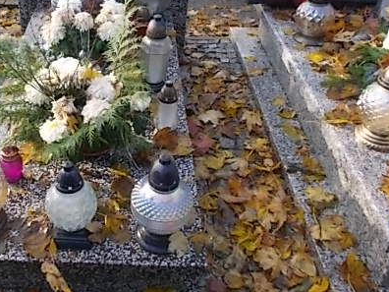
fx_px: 472
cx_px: 115
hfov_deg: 43.8
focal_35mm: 42
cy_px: 73
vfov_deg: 33.7
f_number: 3.2
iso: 80
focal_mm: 4.6
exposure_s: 1/80
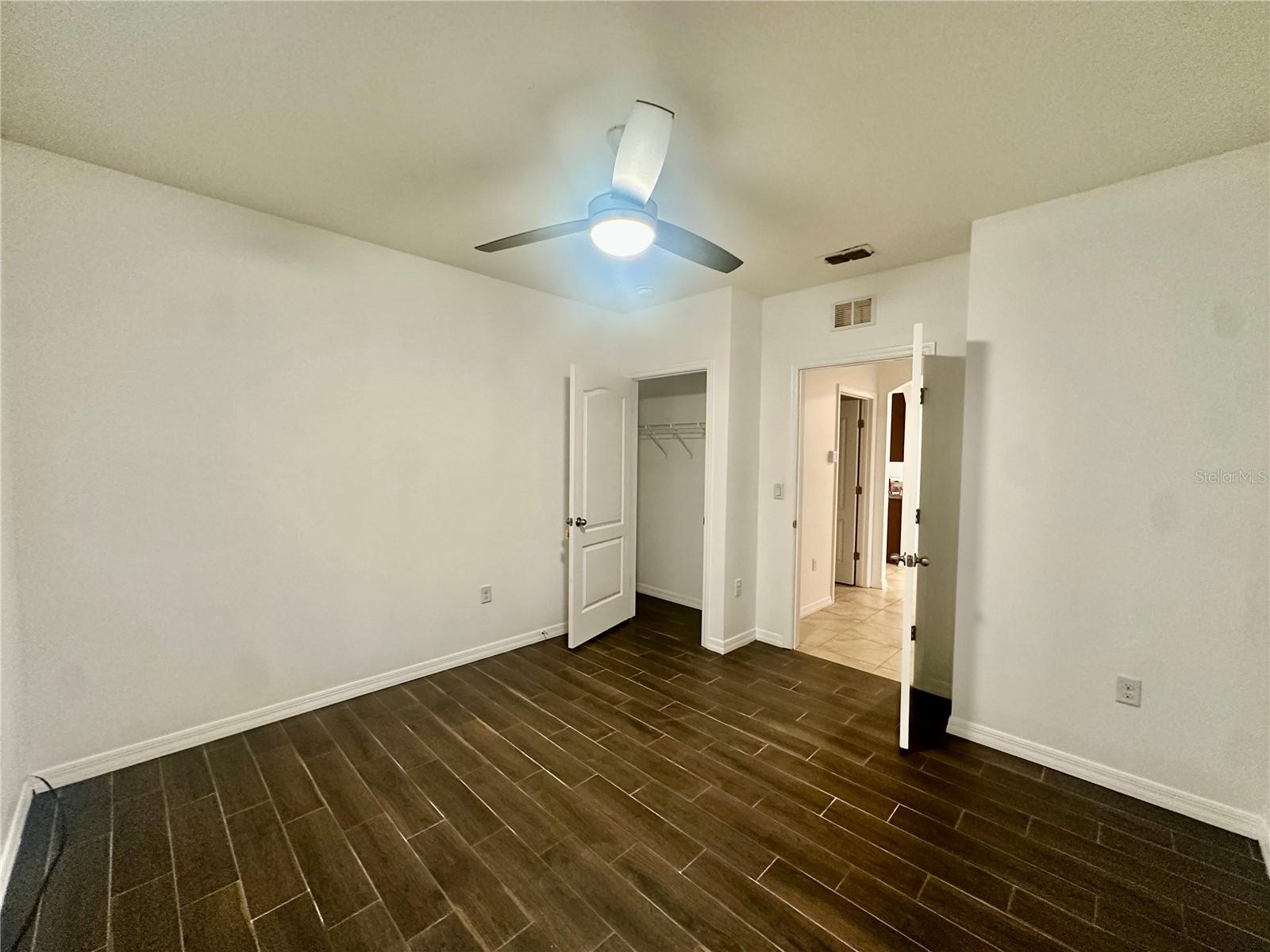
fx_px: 514
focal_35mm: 14
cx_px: 635
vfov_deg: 85.7
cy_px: 476
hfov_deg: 102.1
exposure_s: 1/60
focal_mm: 2.22
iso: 400
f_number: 2.2
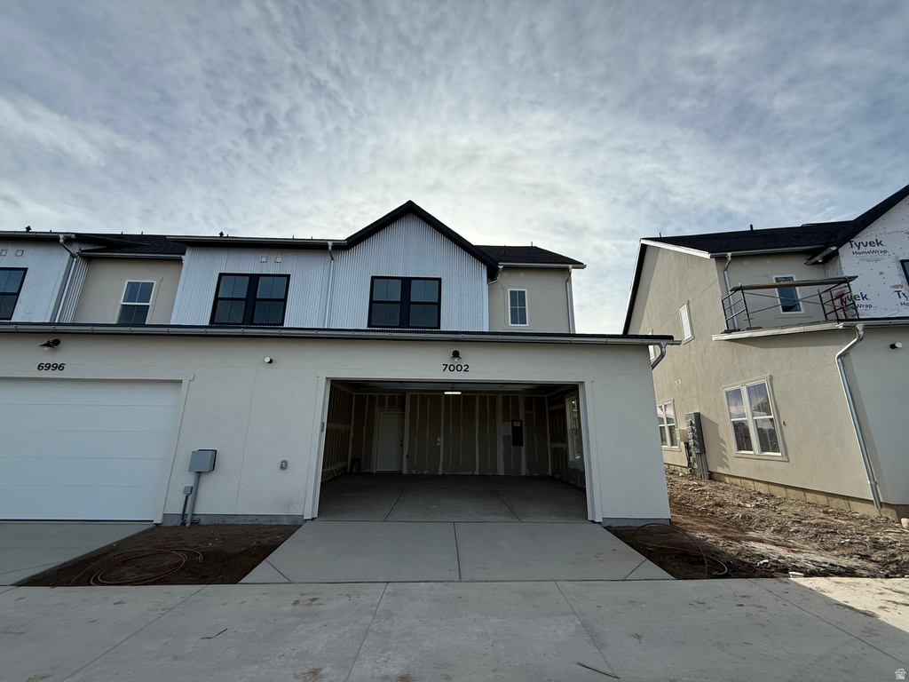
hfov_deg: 102.1
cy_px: 341
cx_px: 454
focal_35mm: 14
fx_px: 368
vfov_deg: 85.7
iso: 64
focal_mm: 2.22
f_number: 2.2
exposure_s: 1/2410
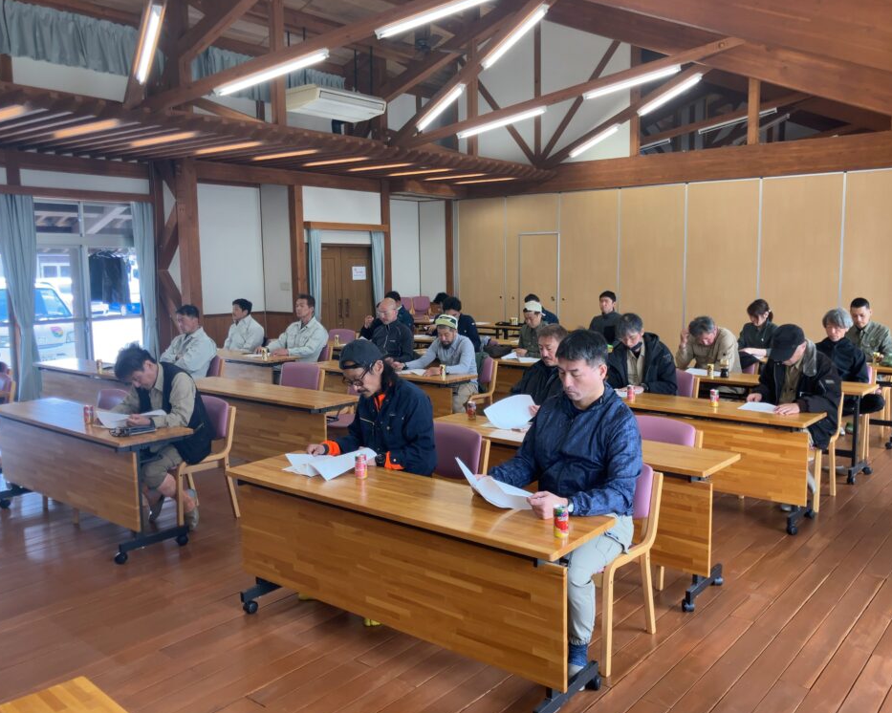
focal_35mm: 30
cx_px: 461
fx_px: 792
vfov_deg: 48.5
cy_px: 359
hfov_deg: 58.8
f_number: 1.8
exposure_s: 1/60
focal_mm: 3.99
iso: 50
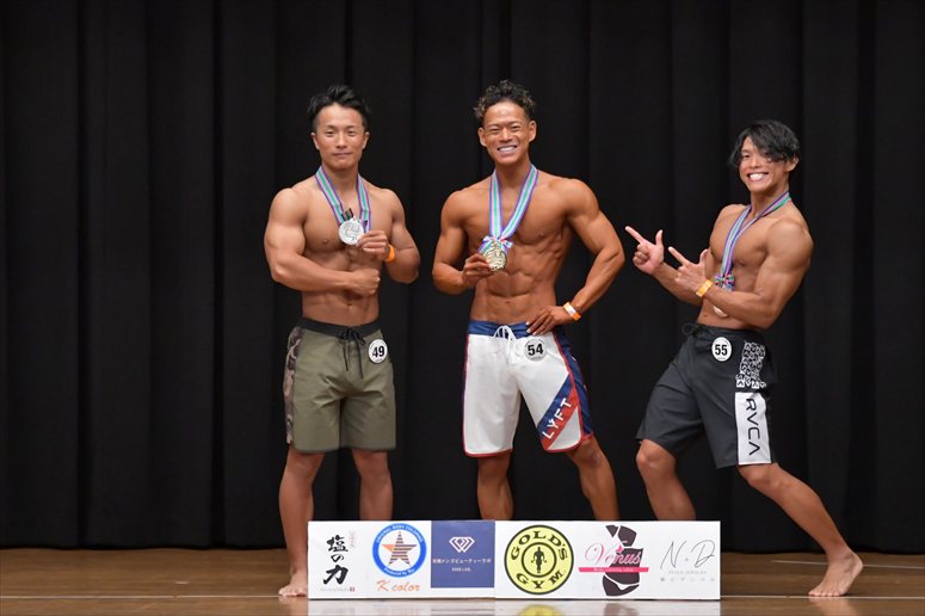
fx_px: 6164
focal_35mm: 240
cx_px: 462
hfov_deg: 8.6
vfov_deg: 5.7
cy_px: 308
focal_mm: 160
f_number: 5.6
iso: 6400
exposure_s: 1/400
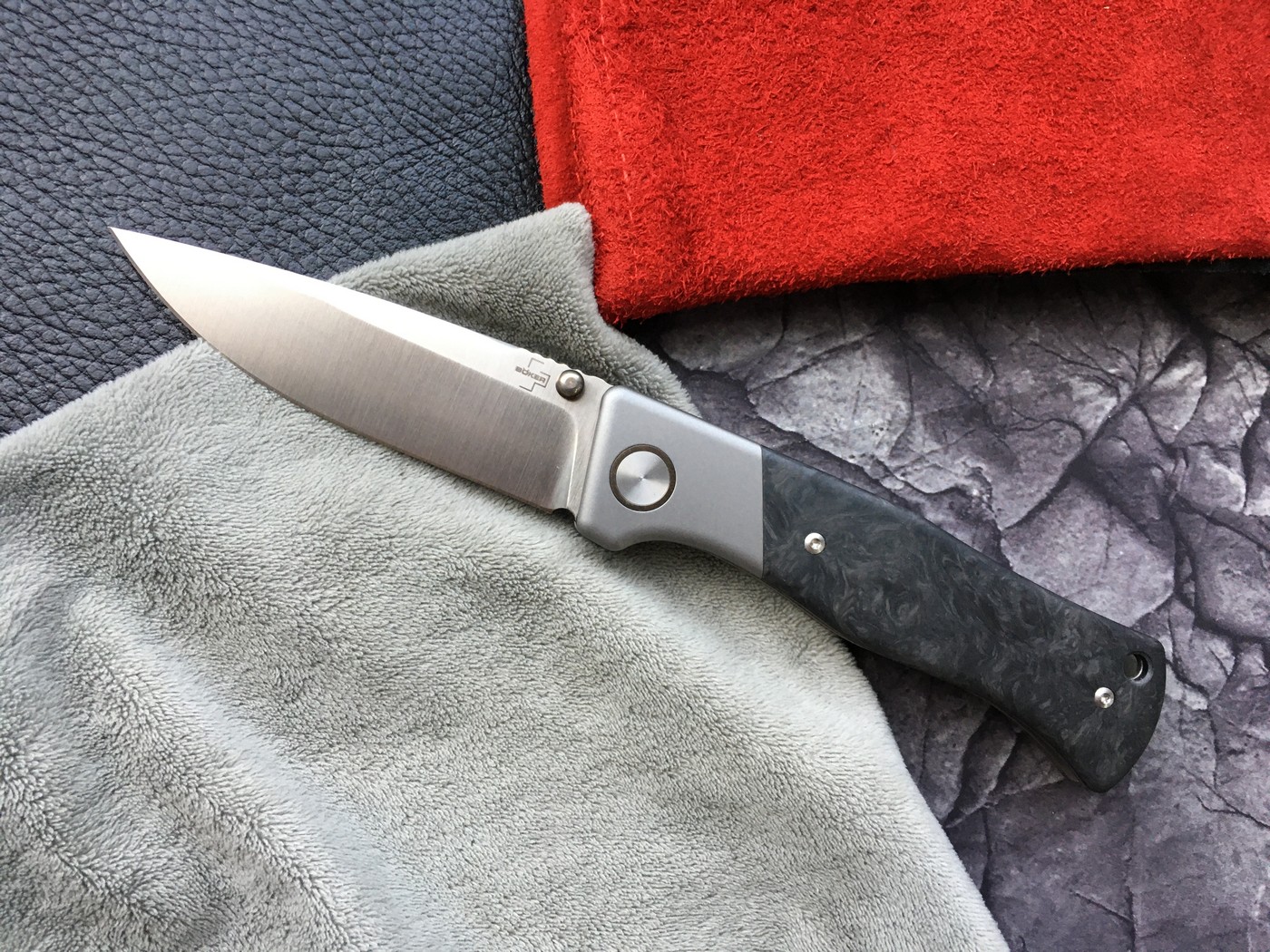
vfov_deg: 48.2
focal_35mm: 29
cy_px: 476
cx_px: 635
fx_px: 1064
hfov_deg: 61.7
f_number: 2.2
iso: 50
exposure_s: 1/33
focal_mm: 4.15
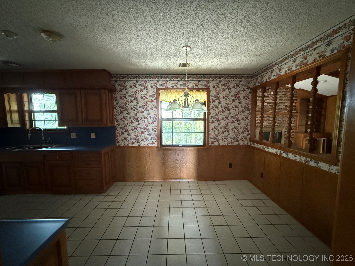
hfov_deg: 102.1
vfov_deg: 85.7
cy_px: 133
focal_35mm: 14
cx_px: 178
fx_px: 144
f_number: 2.2
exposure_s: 1/60
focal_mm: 2.22
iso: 1250
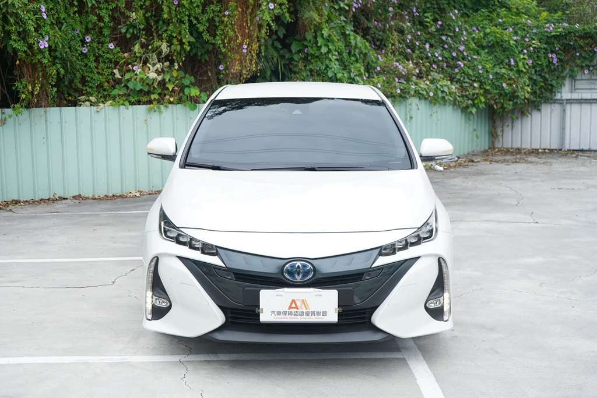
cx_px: 298
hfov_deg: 42.7
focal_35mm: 46
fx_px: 763
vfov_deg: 29.3
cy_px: 199
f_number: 6.3
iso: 100
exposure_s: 1/80
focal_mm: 46
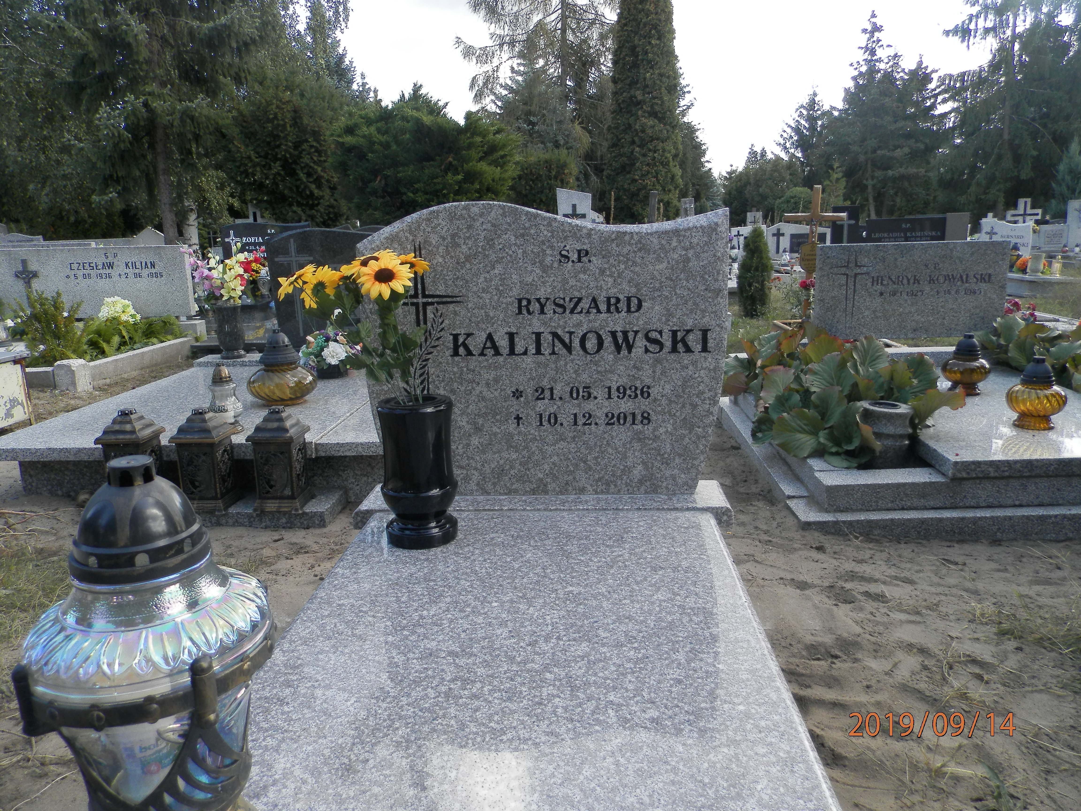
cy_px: 406
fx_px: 781
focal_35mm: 25
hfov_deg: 69.4
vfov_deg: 54.9
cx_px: 540
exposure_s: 1/160
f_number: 3.1
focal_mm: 4.5
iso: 80
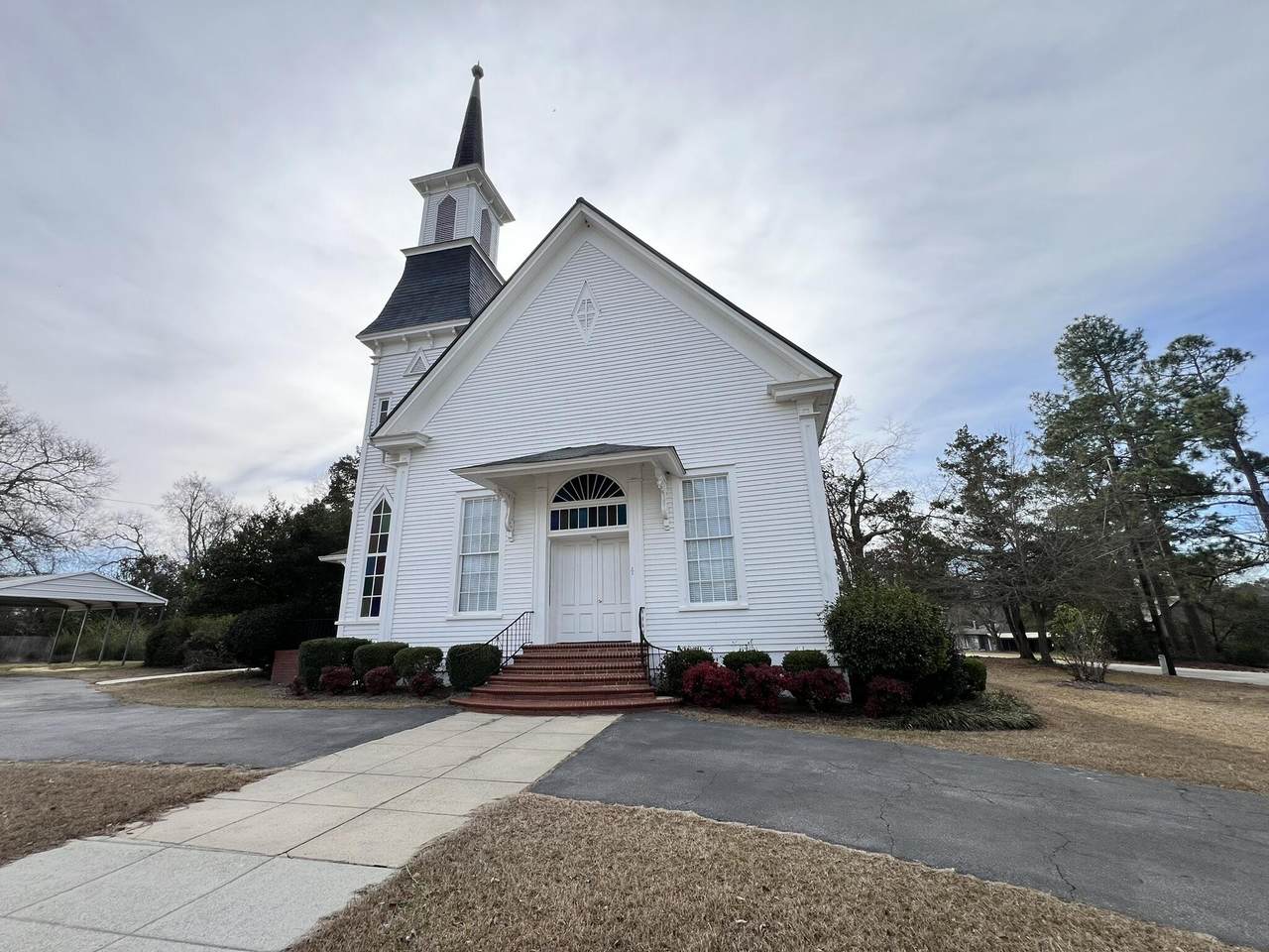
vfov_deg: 89.9
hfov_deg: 106.2
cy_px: 476
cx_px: 634
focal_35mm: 13
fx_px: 477
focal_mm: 1.57
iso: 32
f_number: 1.8
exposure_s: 1/1340
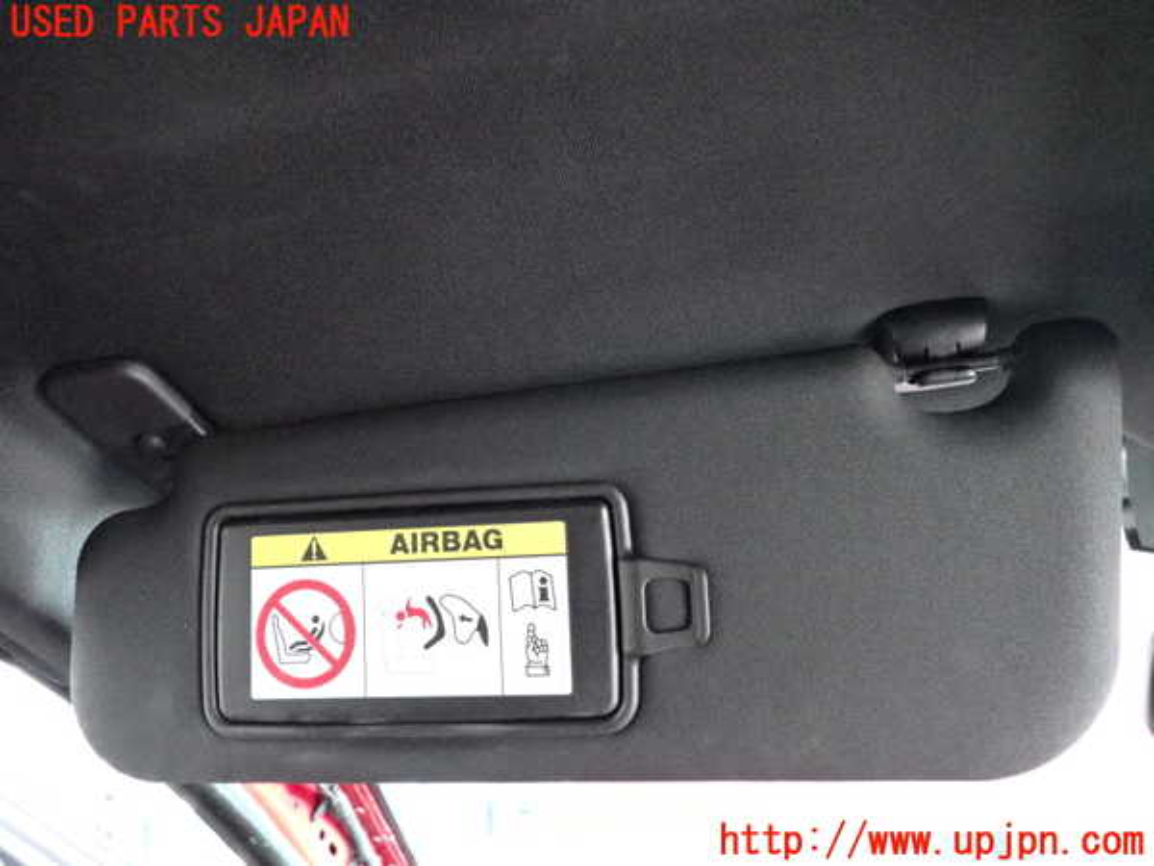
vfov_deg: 54.9
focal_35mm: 25
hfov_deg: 69.4
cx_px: 577
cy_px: 433
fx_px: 833
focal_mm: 4.5
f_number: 2
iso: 3200
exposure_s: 1/125
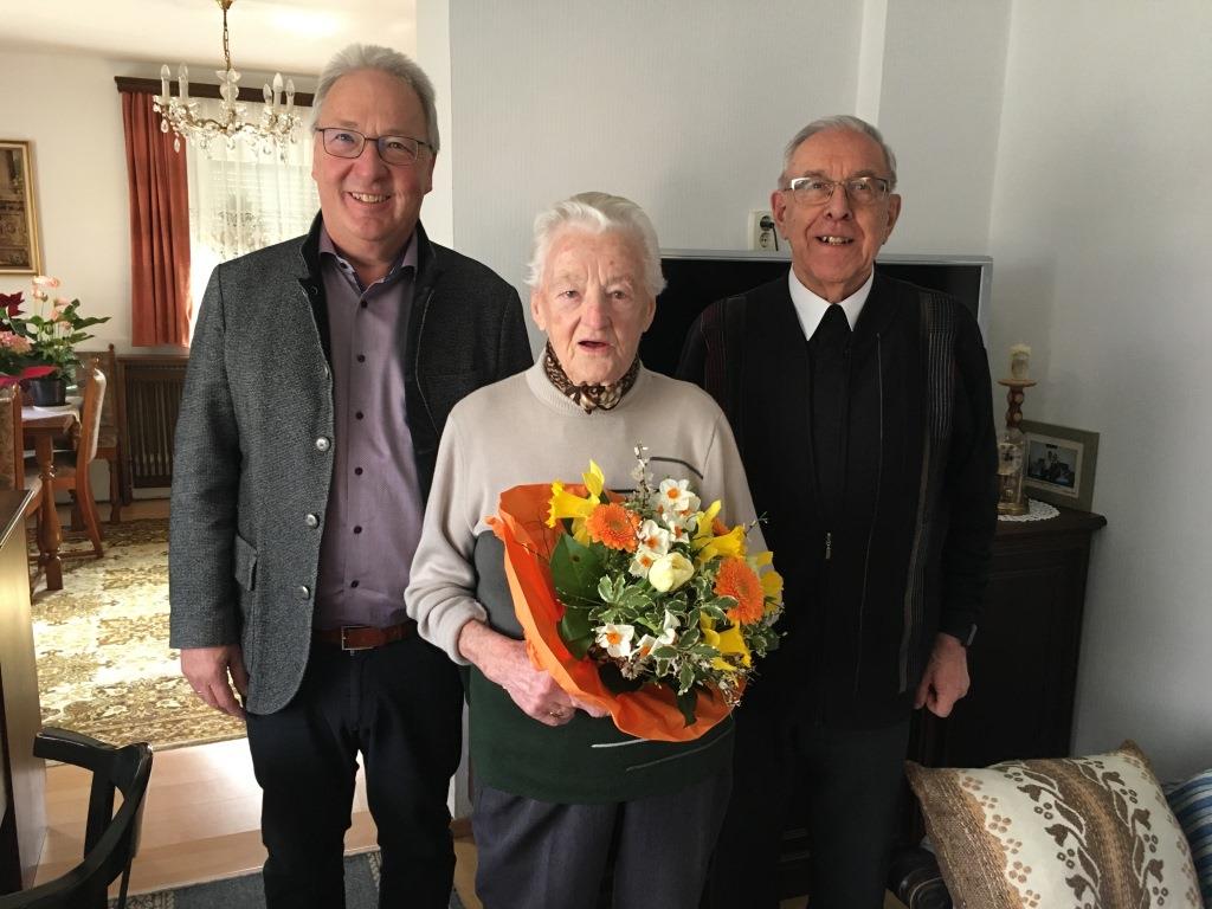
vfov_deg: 48.2
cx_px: 606
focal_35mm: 29
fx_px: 1015
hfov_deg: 61.7
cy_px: 454
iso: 160
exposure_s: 1/33
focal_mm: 4.15
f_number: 2.2
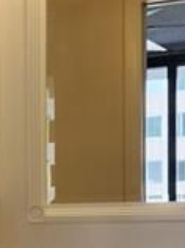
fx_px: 800
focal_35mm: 112
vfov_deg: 17.2
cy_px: 243
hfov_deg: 12.1
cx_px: -144
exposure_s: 1/120
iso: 25
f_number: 1.8
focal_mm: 5.4
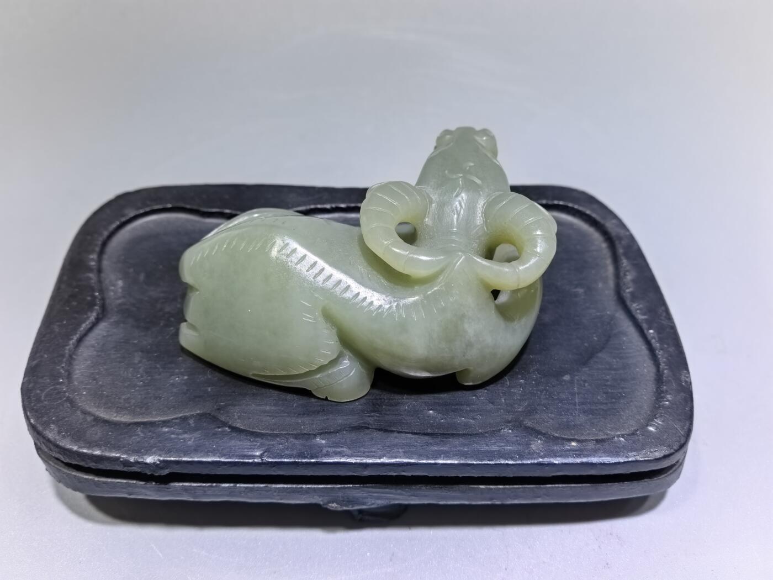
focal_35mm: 27
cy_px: 290
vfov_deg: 51.4
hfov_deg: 65.3
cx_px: 386
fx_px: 603
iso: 320
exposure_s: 1/50
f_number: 4
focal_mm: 6.98
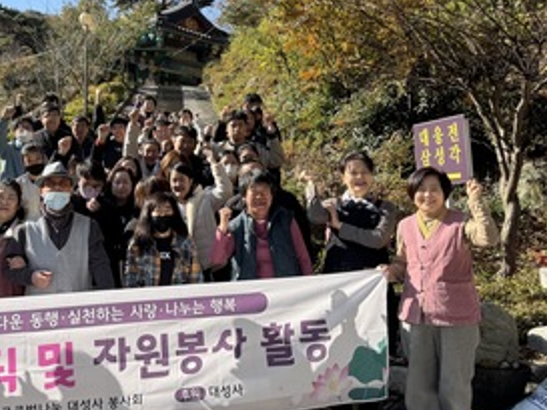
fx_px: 696
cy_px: 167
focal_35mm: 44
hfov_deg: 41.7
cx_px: 140
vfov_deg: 32.8
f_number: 1.78
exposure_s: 1/2105
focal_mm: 6.76
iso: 80
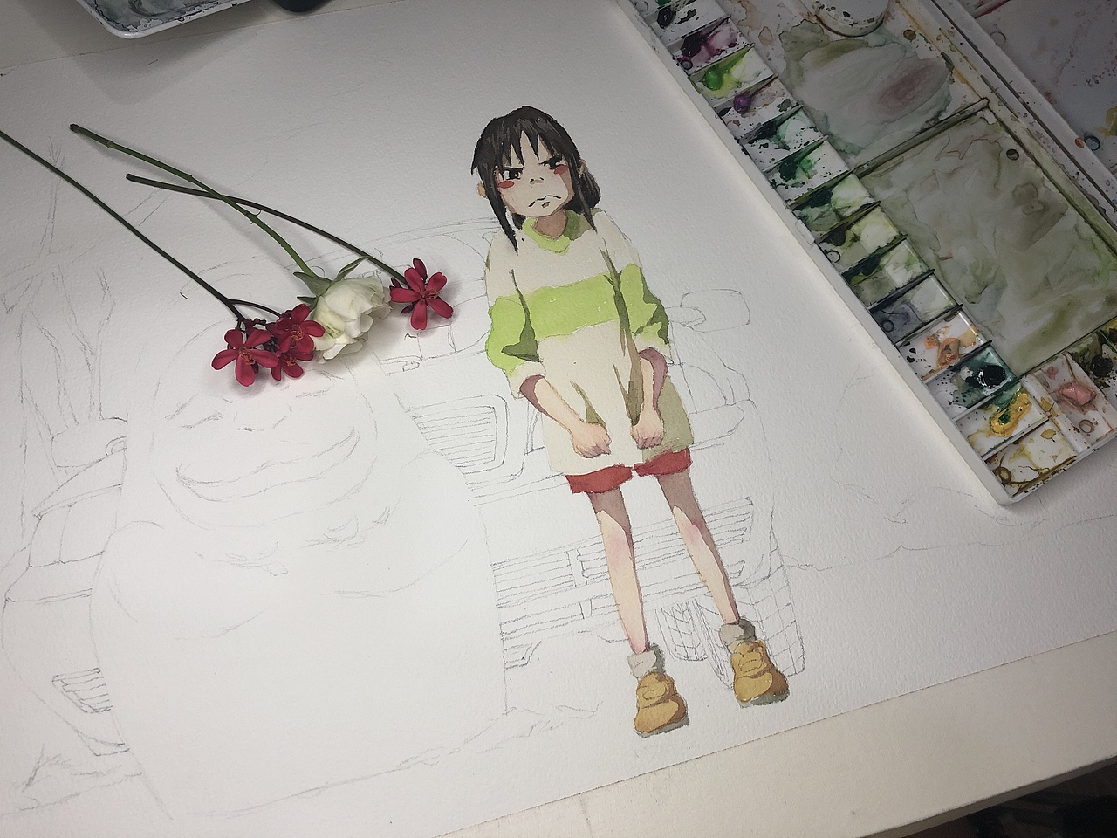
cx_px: 558
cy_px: 419
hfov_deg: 63.4
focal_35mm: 28
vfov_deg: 49.7
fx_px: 904
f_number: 1.8
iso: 32
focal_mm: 3.99
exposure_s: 1/100
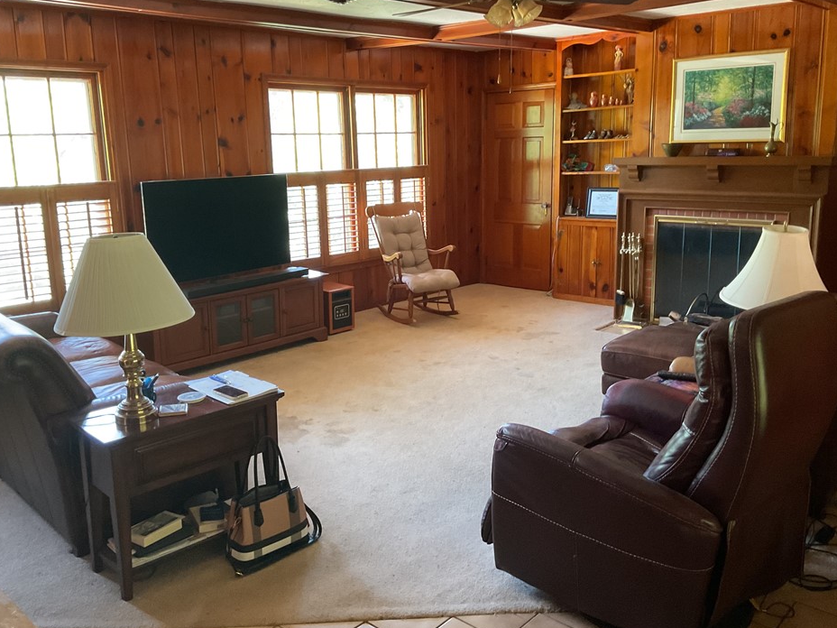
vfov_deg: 44.1
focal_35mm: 32
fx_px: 774
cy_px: 293
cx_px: 408
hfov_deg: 56.8
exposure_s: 1/40
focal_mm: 3
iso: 250
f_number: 1.8
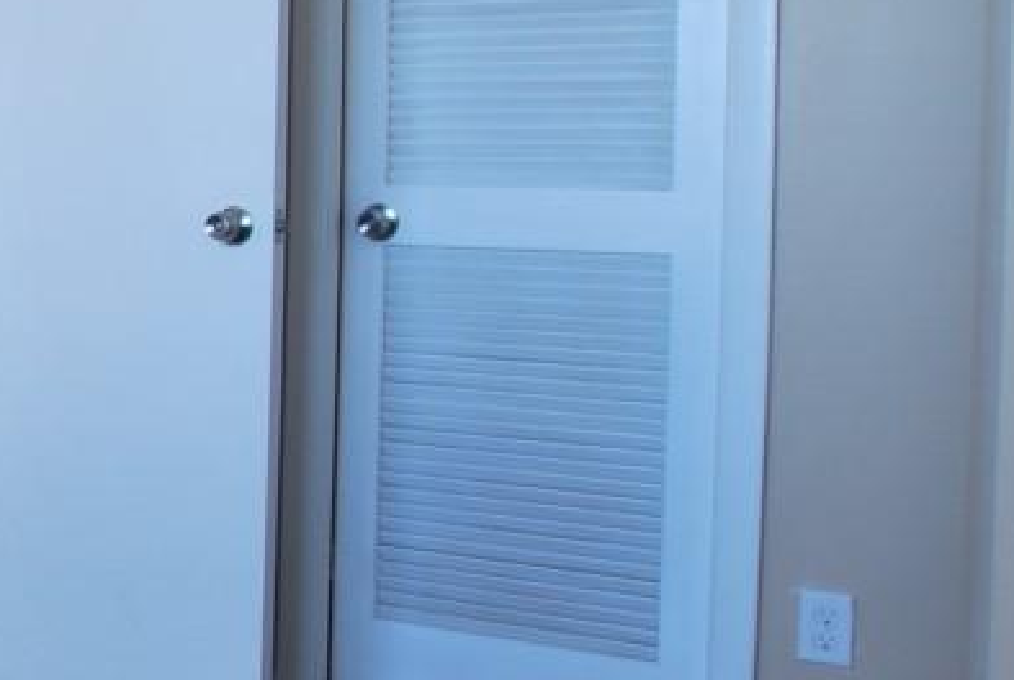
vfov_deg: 20.2
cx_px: -636
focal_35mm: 67
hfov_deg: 22.5
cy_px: 166
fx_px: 1891
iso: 100
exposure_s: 1/10
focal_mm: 11
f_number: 5.6
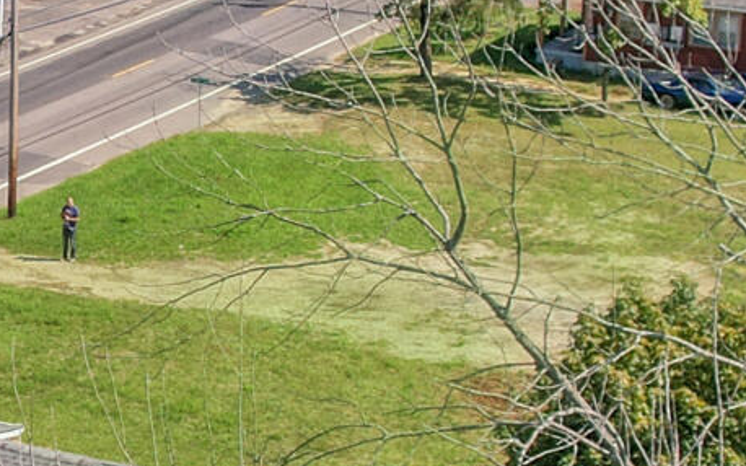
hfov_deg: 13.7
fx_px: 2988
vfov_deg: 8.9
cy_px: 295
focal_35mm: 147
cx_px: -246
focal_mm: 8.4
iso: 100
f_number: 2.8
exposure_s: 1/640
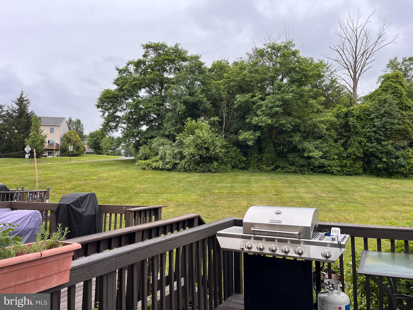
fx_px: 310
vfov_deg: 53.1
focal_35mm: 26
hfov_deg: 67.3
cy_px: 155
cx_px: 206
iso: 50
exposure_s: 1/649
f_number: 1.6
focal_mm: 5.1
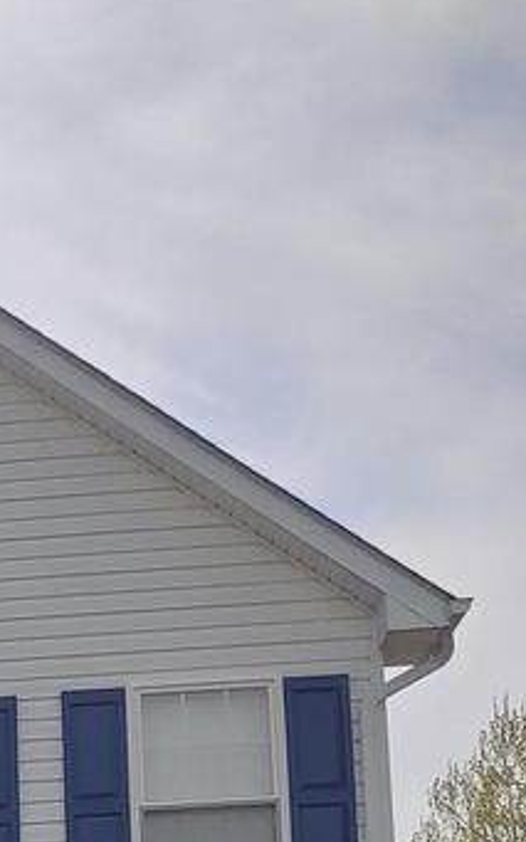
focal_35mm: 84
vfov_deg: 21.4
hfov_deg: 14.1
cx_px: -368
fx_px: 1927
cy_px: 1198
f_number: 1.5
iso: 50
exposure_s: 1/4545
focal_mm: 4.23
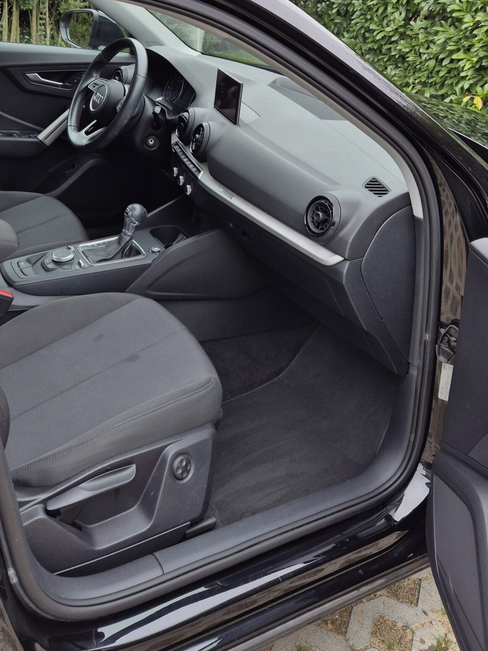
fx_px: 714
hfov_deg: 37.7
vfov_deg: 46.7
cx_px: 272
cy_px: 144
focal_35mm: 38
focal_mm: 5.4
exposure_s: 1/487
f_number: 1.8
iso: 25
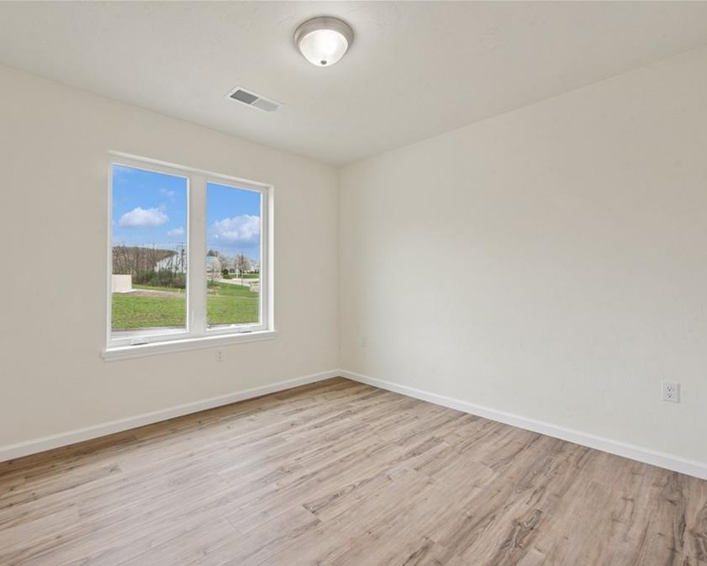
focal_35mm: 16
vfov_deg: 80.4
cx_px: 309
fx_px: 335
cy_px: 286
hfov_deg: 92.6
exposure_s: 1/2.5
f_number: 11
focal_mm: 14
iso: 50
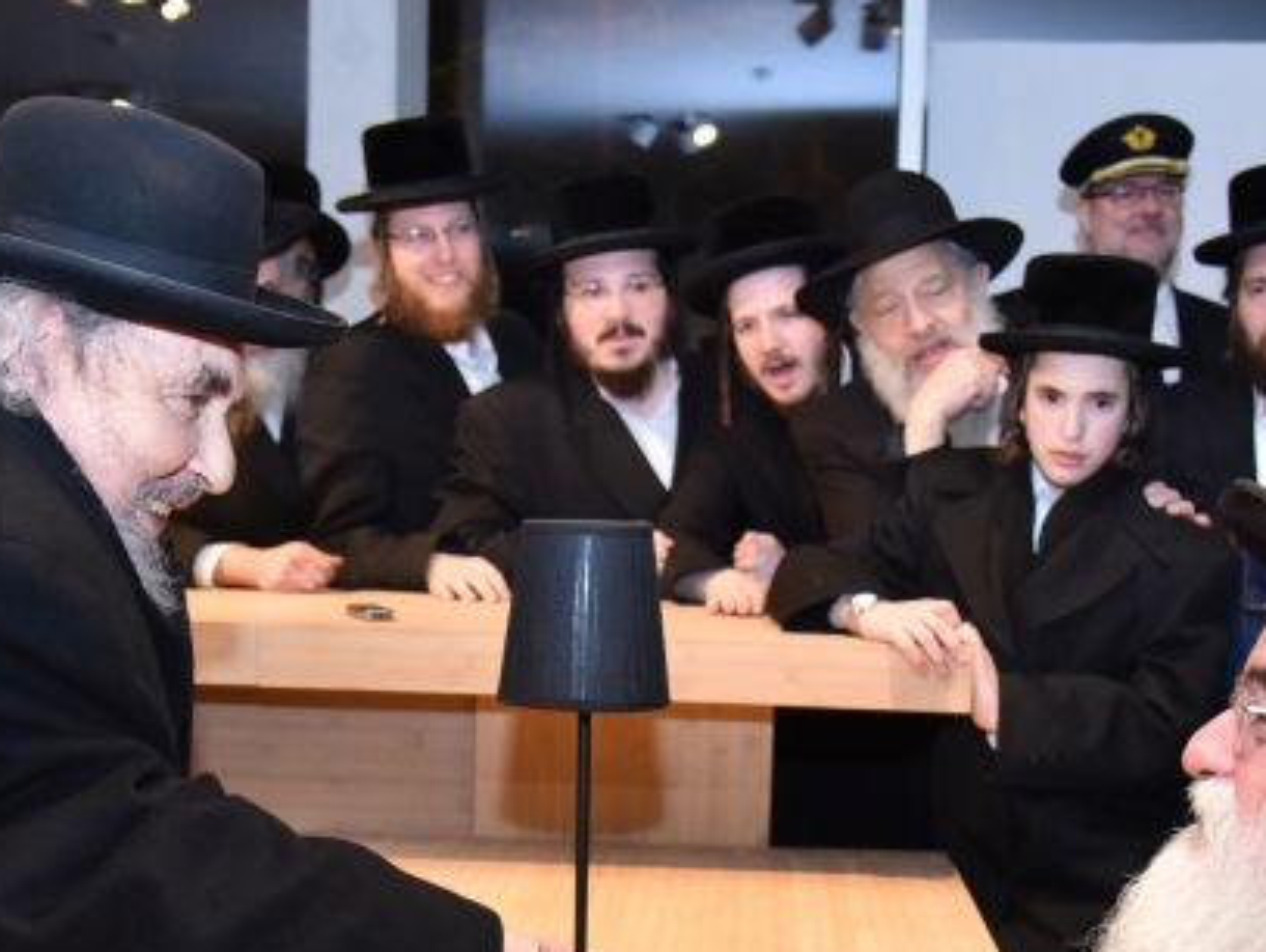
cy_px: 786
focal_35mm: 58
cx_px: 529
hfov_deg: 33.1
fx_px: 2123
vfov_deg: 24.8
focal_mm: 24
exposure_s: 1/125
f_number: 4
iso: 1600
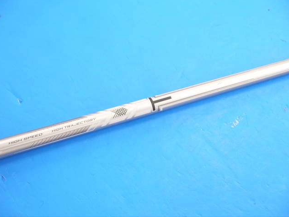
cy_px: 108
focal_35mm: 85
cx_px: 144
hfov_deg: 23.0
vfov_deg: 17.4
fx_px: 710
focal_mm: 42
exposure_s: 1/80
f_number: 5.6
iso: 800
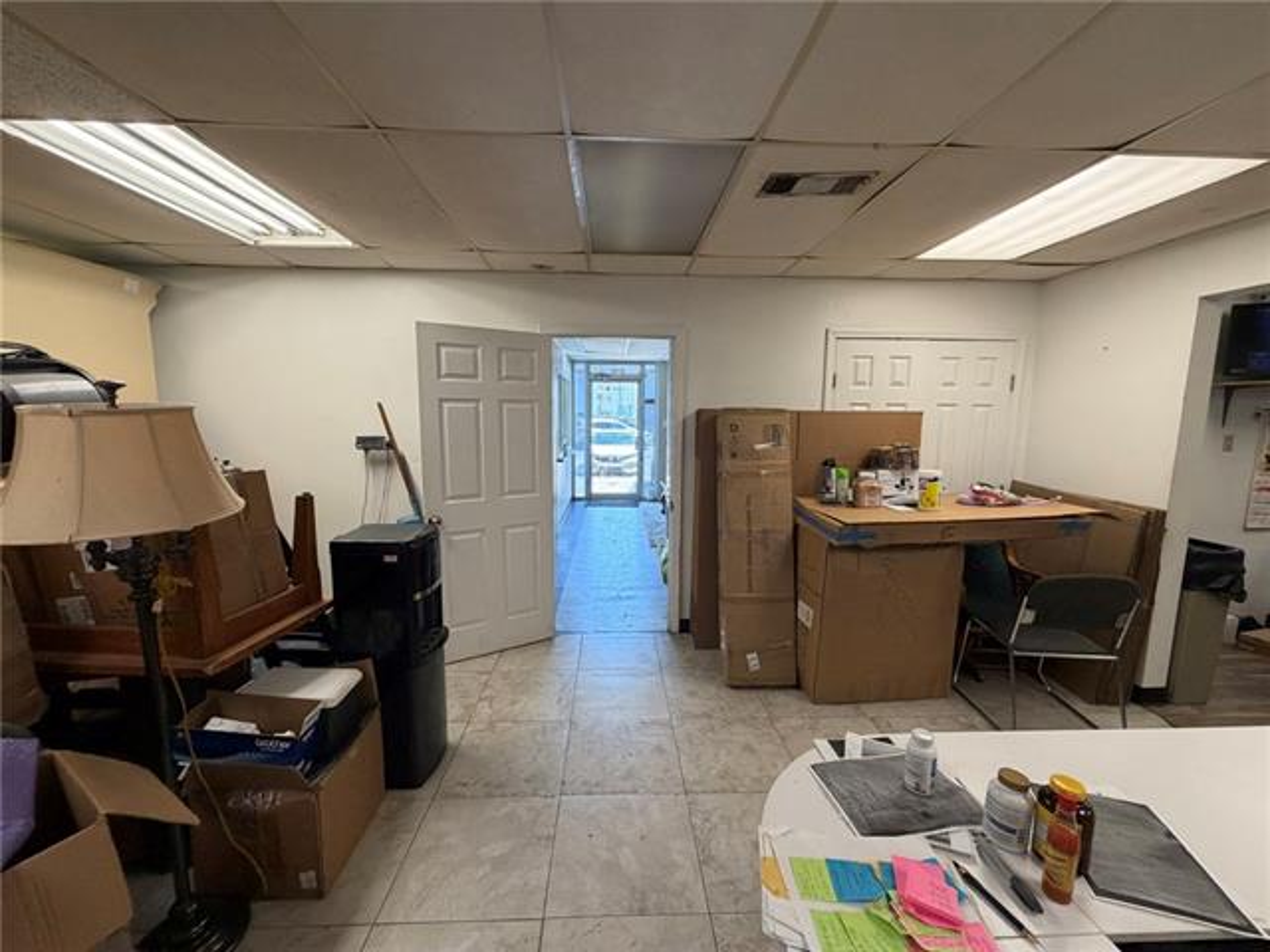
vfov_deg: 85.7
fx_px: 514
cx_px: 635
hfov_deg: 102.1
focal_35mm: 14
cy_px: 476
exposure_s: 1/120
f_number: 2.2
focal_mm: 2.22
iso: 200
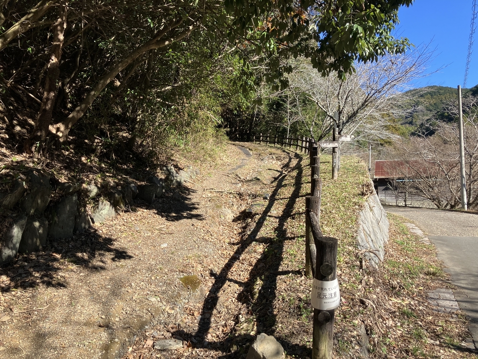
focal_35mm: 28
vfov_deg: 49.7
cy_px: 180
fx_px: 387
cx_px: 239
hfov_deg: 63.4
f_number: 1.8
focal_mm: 3.99
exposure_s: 1/665
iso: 32
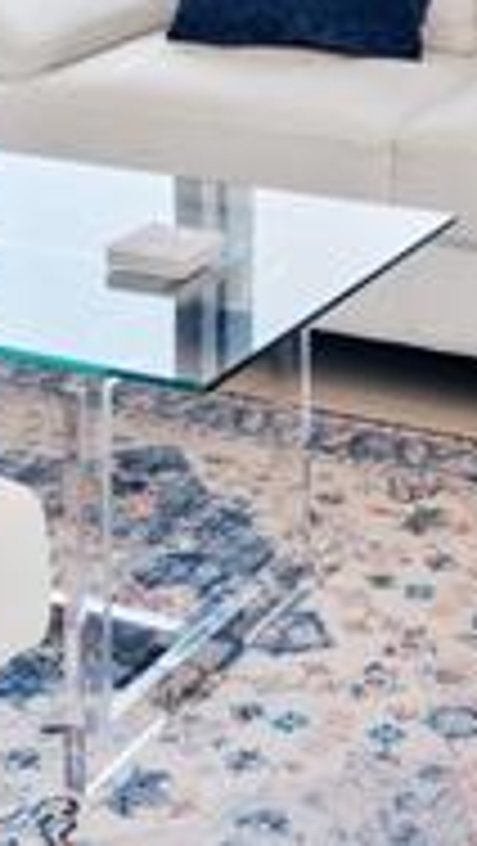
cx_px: 292
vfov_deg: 20.9
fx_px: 2043
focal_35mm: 91
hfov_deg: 13.3
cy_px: -308
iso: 200
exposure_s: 1/40
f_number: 8
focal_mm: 16
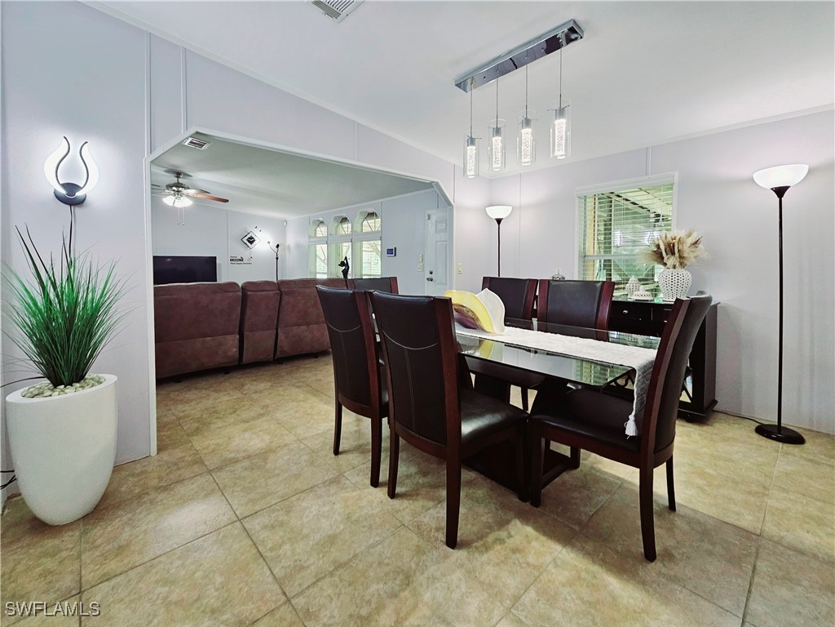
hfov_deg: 106.2
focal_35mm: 13
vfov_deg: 89.9
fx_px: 314
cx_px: 418
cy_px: 314
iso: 160
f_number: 2.2
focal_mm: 2.2
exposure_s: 1/60.2
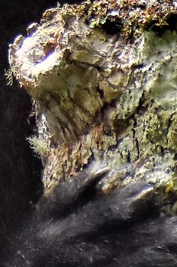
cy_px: -169
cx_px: -196
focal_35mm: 3086
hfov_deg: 0.4
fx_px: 22780
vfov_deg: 0.7
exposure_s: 1/640
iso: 800
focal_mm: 300
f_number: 6.3
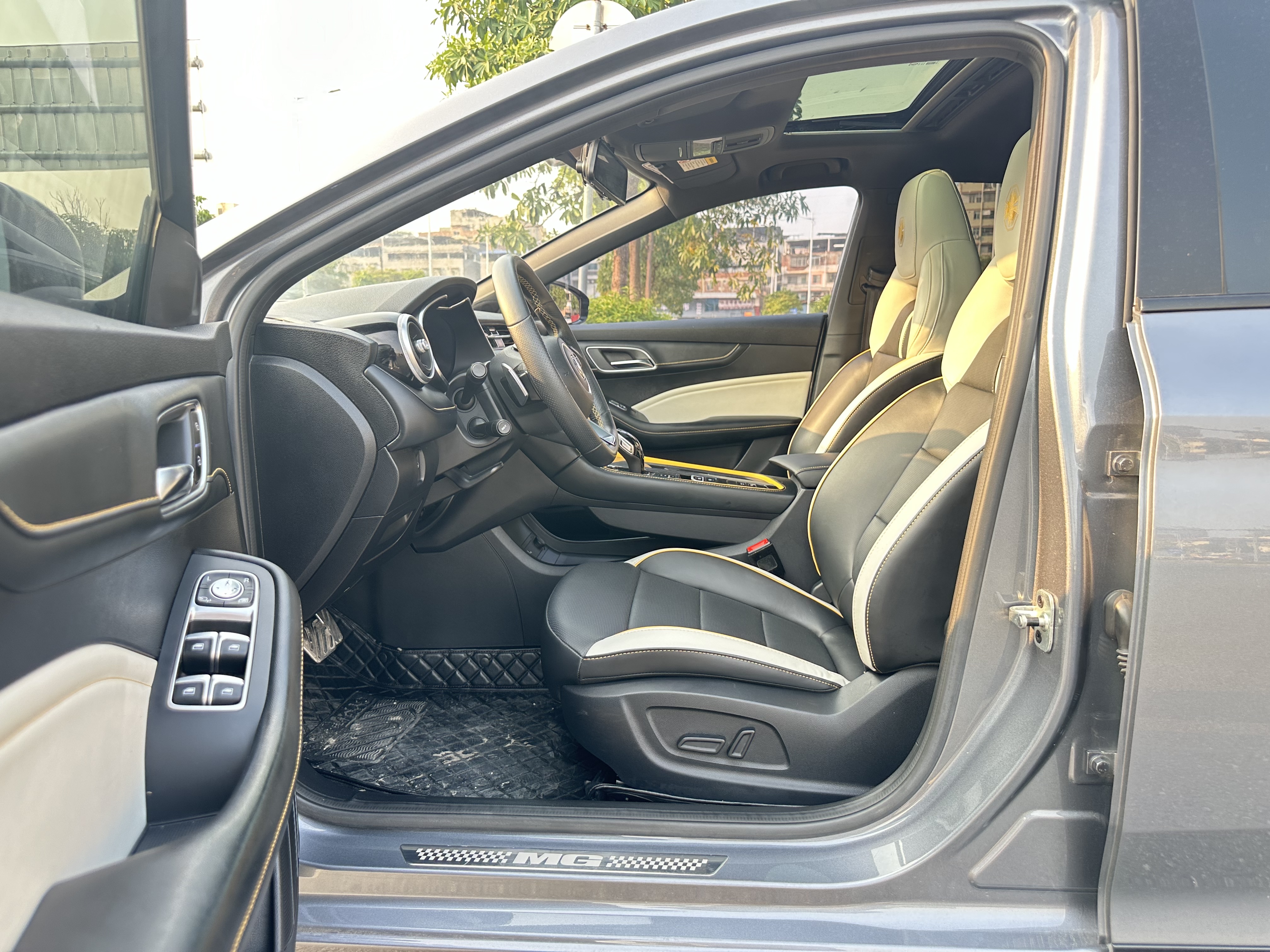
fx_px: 881
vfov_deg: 56.8
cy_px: 476
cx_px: 635
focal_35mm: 24
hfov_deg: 71.6
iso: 125
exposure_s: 1/133
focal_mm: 6.86
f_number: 1.78
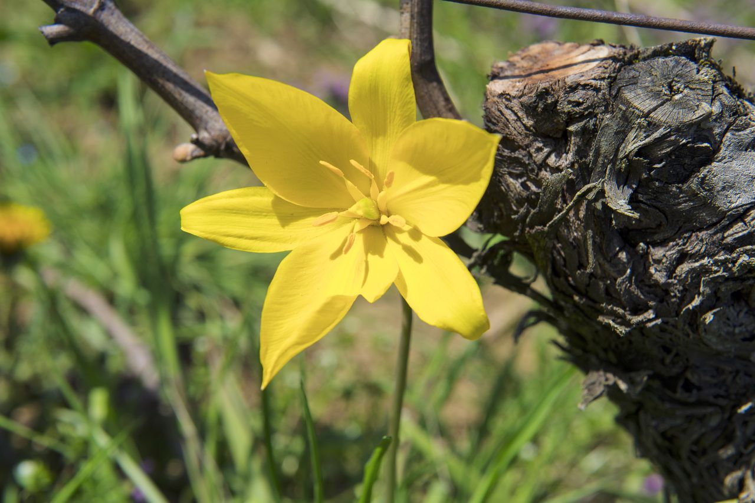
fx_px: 1217
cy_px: 252
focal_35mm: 58
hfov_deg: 34.5
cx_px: 378
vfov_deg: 23.4
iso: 200
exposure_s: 1/640
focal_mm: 58
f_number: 8
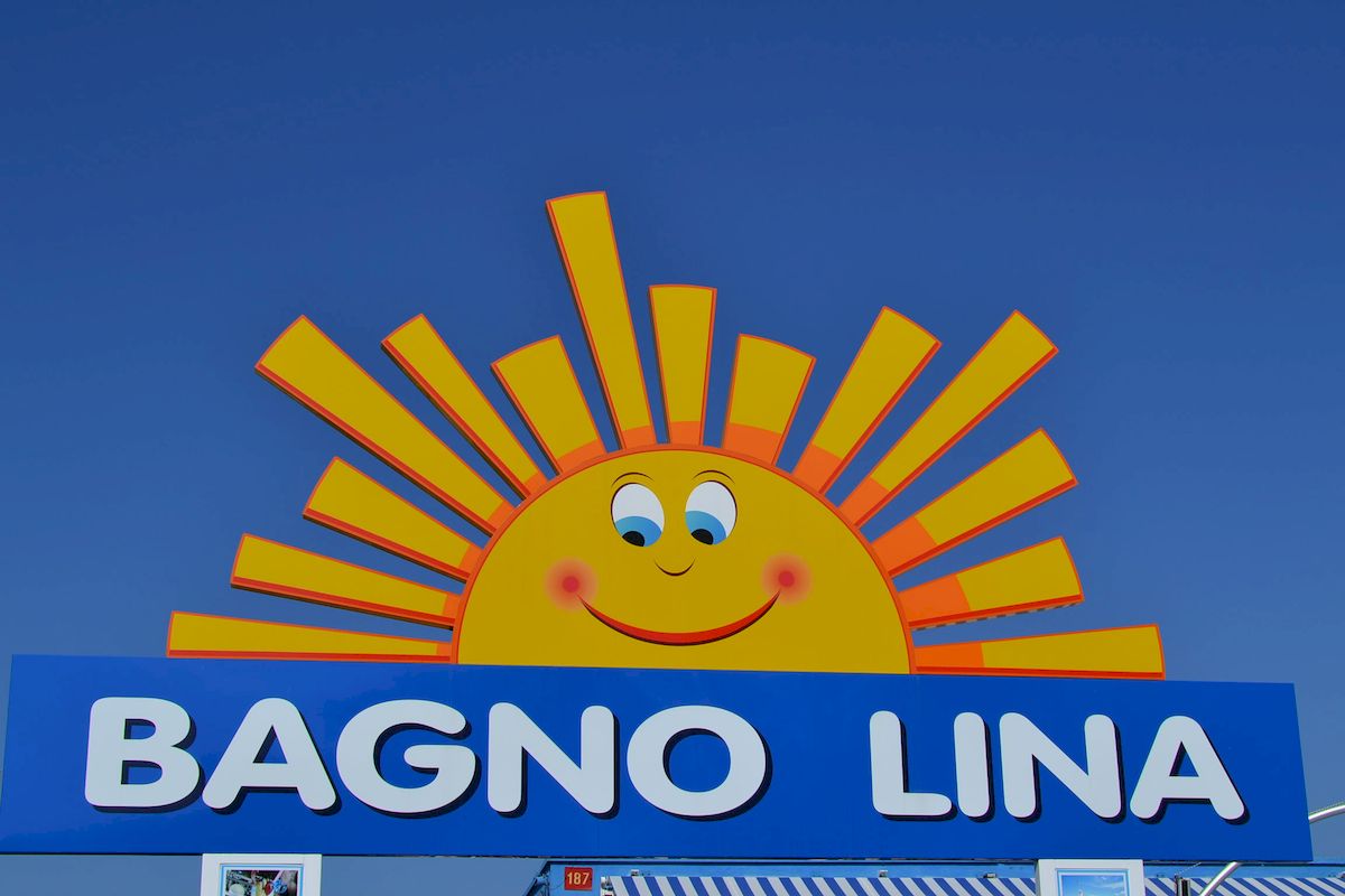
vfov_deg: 25.8
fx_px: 1961
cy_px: 448
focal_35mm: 52
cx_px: 672
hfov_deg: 37.9
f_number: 9
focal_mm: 35
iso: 100
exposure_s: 1/320
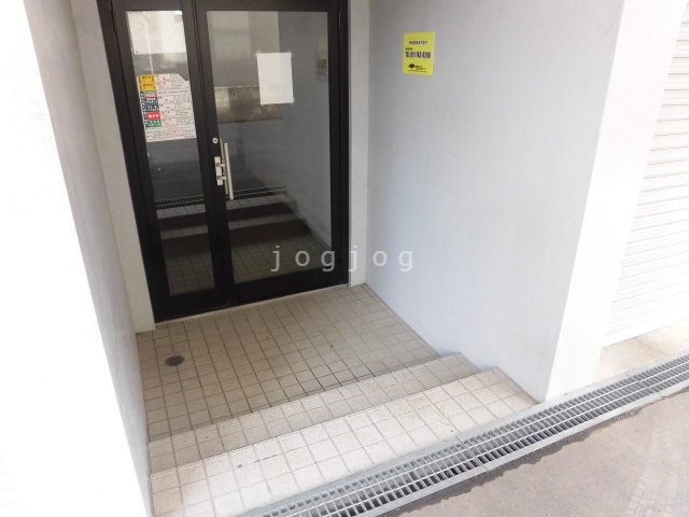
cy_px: 258
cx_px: 344
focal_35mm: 24
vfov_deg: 56.8
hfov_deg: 71.6
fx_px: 478
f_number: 3.1
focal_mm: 4.3
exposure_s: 1/60
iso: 200
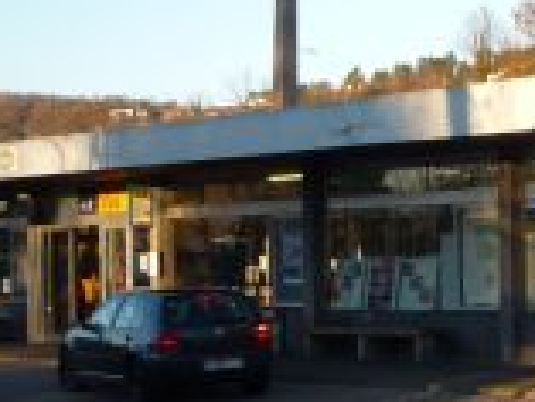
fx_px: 1516
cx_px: 641
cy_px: 211
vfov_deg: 15.1
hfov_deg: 18.9
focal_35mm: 98
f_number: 4
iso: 100
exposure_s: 1/160
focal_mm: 5.2
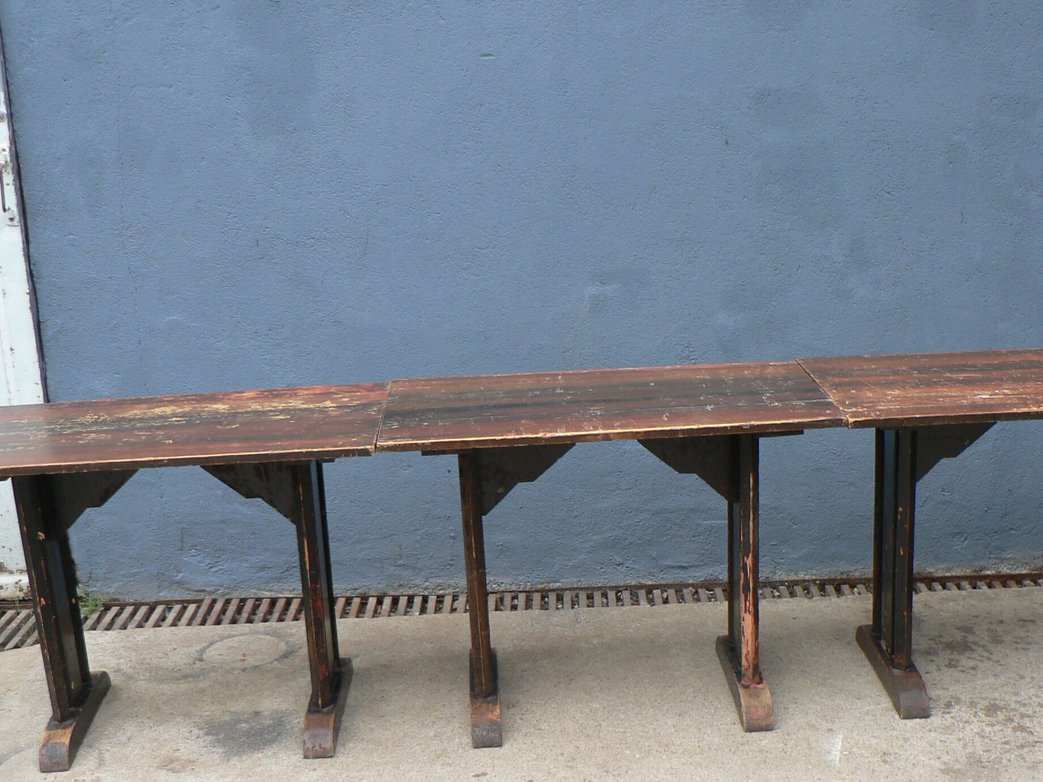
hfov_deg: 38.1
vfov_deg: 28.9
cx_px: 594
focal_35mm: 50
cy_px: 538
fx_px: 1506
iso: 80
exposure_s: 1/160
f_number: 2.8
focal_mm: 6
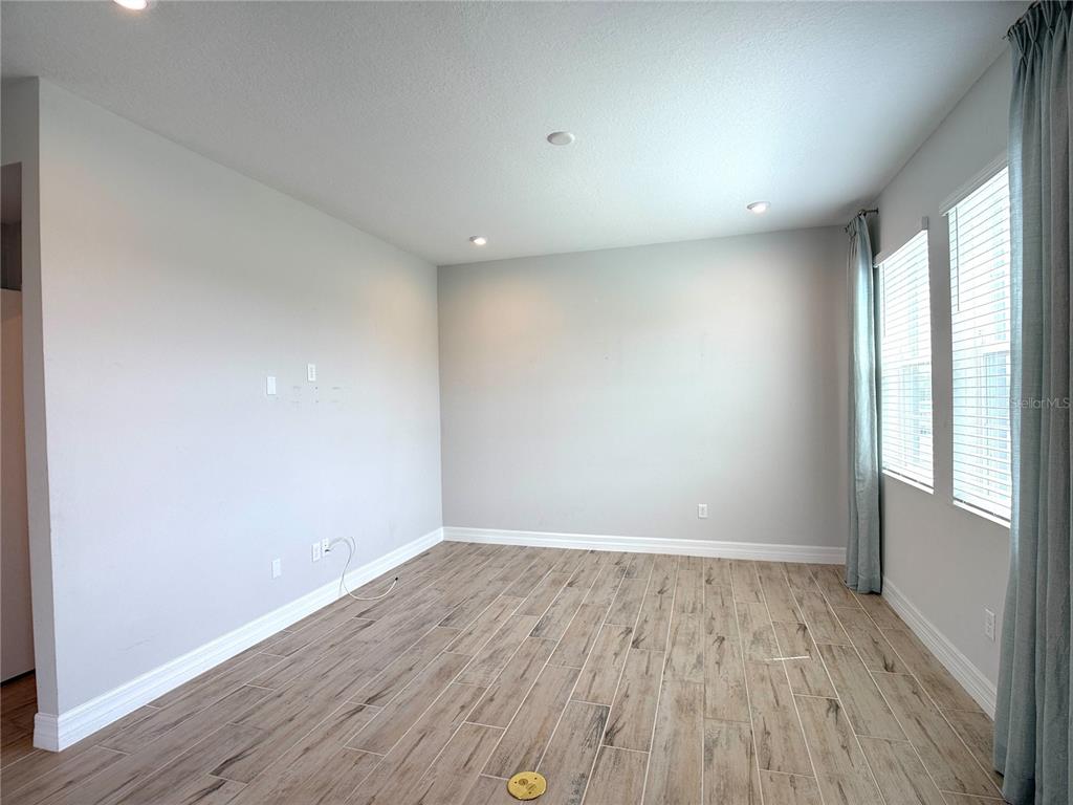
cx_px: 536
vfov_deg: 56.8
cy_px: 402
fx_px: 744
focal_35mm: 24
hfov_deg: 71.6
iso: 100
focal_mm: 6.76
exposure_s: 1/443
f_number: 1.78
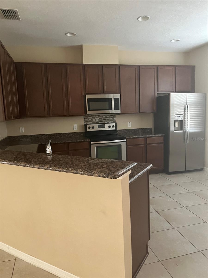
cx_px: 104
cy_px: 139
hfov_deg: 53.1
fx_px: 208
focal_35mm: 26
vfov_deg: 67.3
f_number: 1.6
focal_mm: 5.1
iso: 500
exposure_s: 1/49
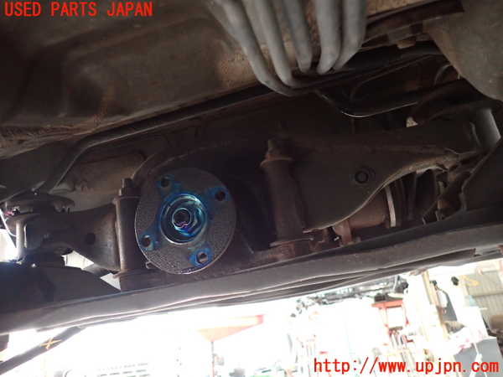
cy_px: 188
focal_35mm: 25
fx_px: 363
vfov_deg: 54.9
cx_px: 252
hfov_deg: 69.4
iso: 500
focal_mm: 4.5
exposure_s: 1/30
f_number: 2
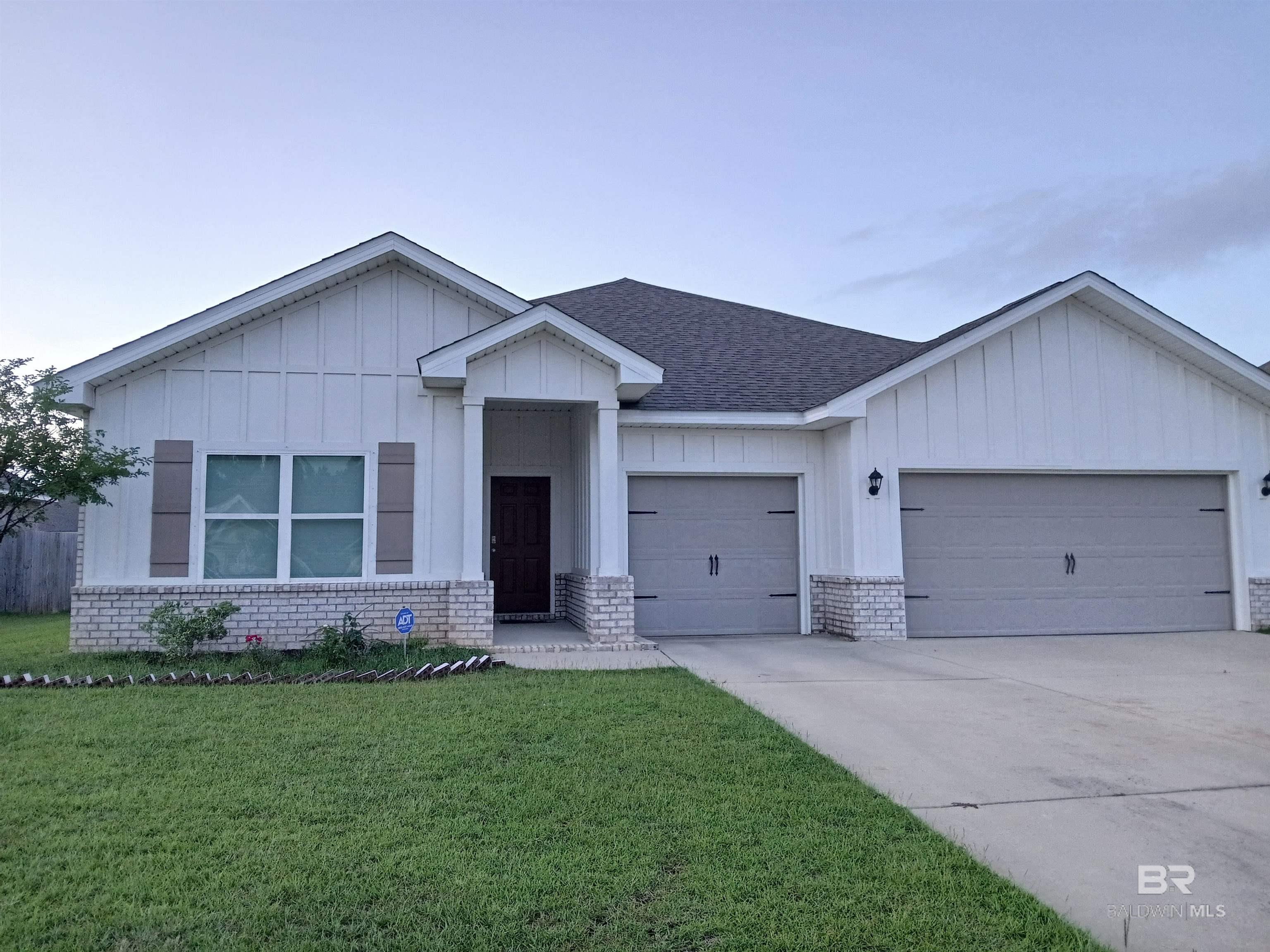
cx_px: 635
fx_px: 954
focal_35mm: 26
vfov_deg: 53.1
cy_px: 476
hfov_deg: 67.3
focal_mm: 3.98
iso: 200
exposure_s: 1/60
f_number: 1.8
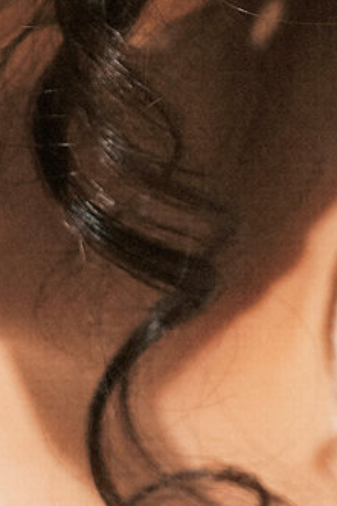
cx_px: -53
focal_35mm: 338
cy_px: 11
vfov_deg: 6.1
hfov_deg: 4.1
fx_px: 4751
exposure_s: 1/30
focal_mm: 55
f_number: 2.8
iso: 160
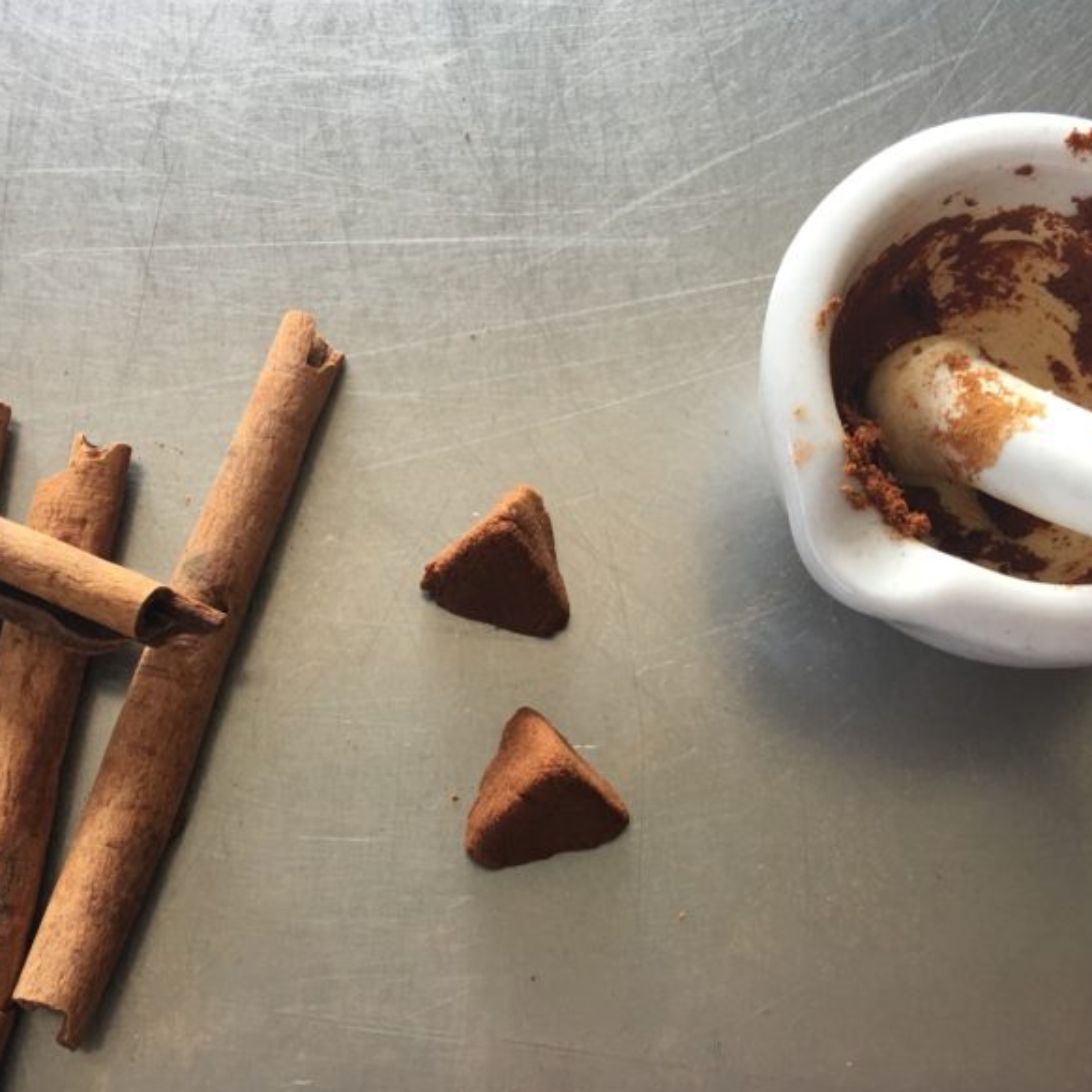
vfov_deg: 37.5
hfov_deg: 37.5
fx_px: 1606
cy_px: 592
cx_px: 515
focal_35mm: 45
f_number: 2.2
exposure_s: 1/33
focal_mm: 4.15
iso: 40
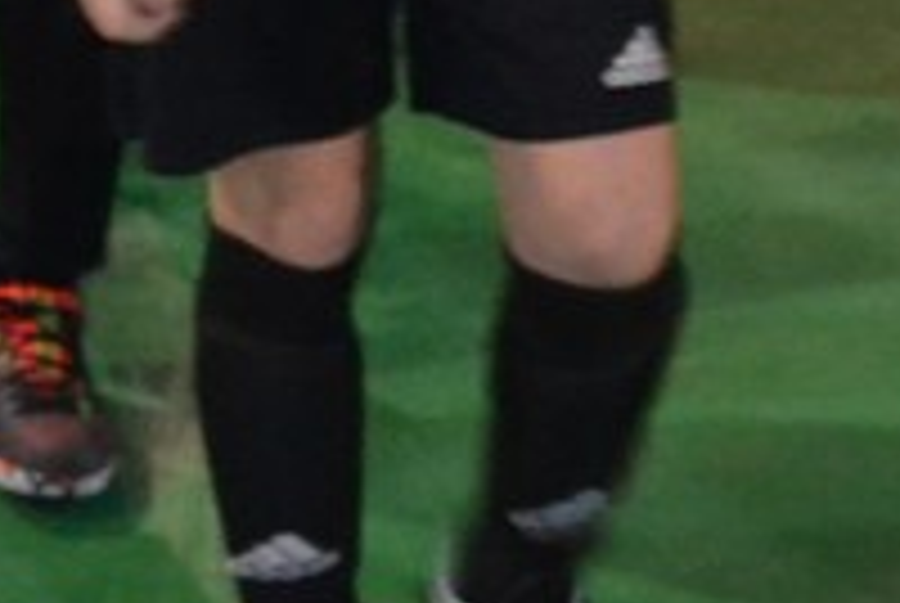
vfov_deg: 5.7
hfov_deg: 8.5
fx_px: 5758
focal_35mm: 230
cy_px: -1042
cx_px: 1764
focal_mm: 24
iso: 2200
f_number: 4
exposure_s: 1/60
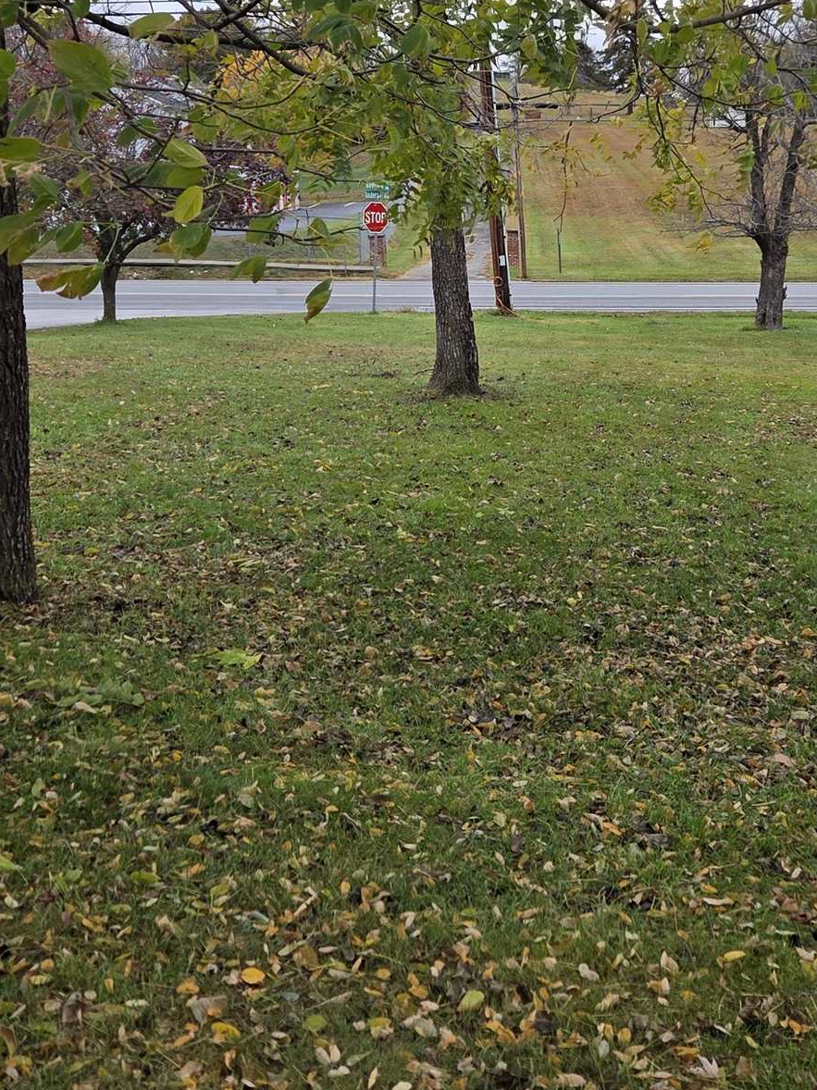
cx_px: 552
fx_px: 1417
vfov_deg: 41.4
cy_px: 335
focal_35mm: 45
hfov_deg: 31.9
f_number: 1.8
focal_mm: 5.4
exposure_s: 1/845
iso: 80
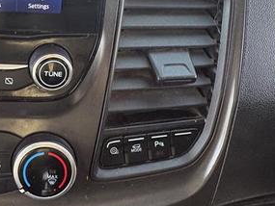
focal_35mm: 44
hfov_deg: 38.3
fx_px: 350
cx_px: 2
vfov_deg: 31.6
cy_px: 29
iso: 200
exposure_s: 1/60
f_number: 2.2
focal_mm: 2.22
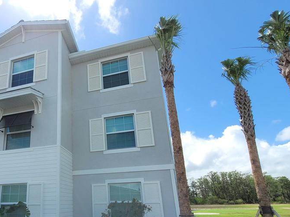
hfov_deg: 76.3
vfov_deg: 63.4
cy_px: 152
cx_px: 75
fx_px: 167
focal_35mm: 20
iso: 40
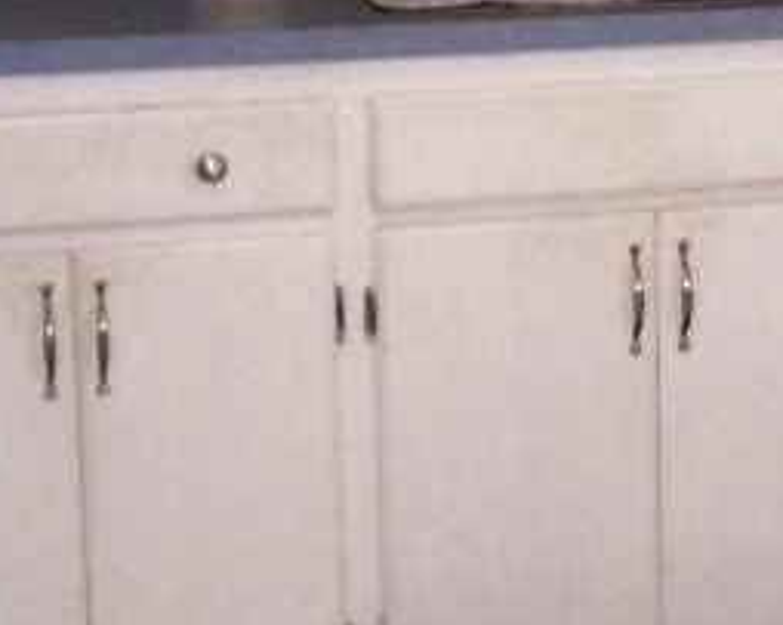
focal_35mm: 134
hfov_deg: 13.9
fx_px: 3104
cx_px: 999
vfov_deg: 11.3
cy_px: -108
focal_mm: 5.6
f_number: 2.7
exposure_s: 1/60
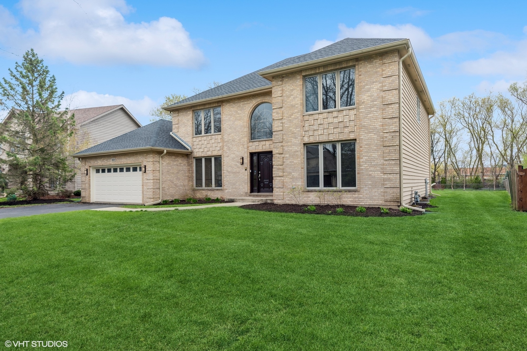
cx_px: 264
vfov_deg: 59.5
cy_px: 176
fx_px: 307
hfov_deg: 81.2
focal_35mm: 21
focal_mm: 21
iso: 320
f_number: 8
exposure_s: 1/160
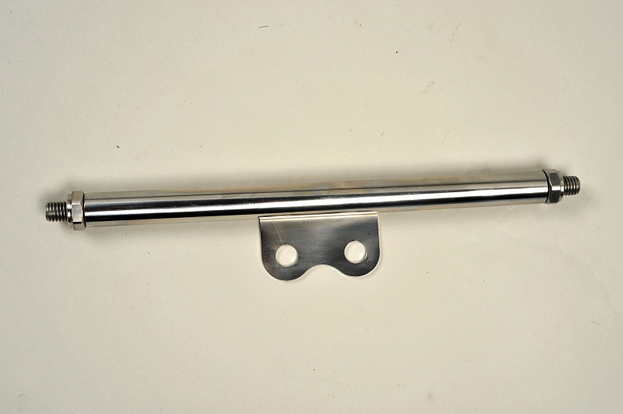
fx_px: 1037
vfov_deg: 22.6
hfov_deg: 33.4
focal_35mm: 60
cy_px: 207
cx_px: 312
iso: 400
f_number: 32
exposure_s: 1/180
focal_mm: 60
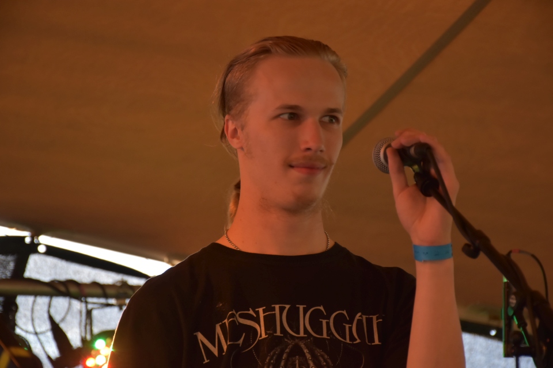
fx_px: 2074
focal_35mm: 135
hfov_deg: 15.2
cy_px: 184
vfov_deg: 10.2
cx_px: 276
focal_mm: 90
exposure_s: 1/125
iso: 500
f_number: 5.3
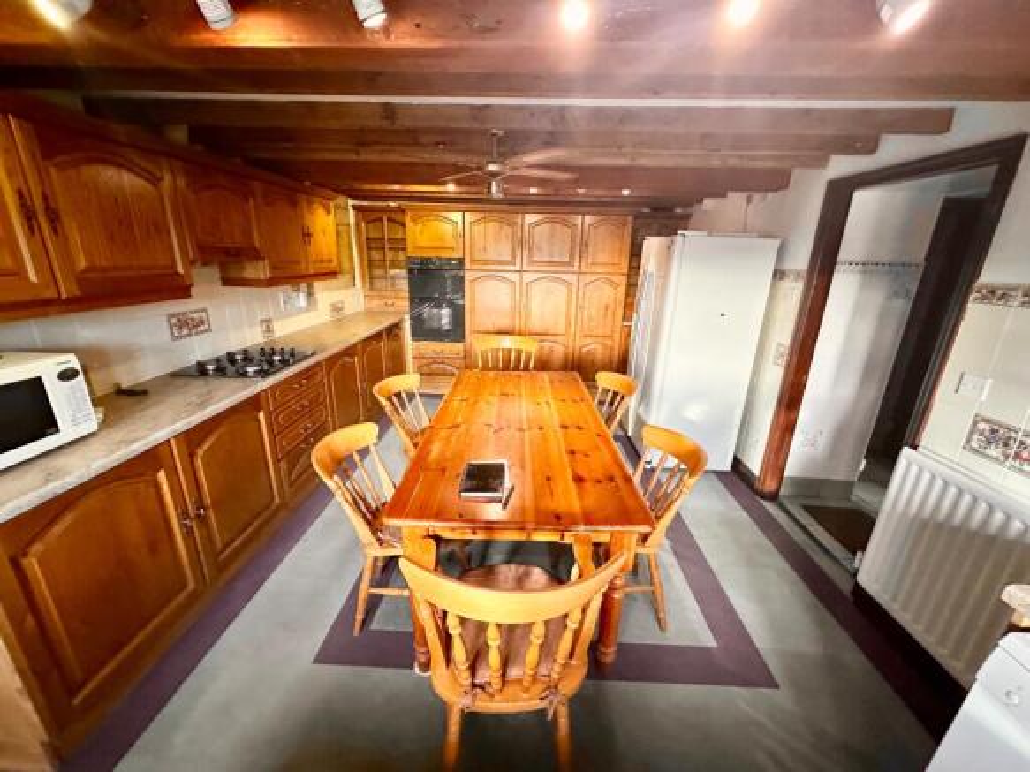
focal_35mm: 14
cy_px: 386
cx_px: 515
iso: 640
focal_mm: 2.22
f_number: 2.2
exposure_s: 1/50
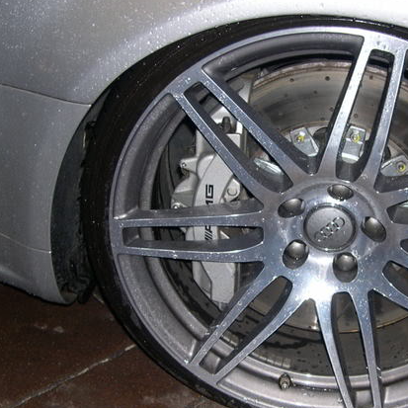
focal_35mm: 65
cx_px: 294
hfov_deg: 26.2
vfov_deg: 26.4
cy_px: 259
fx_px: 867
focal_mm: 8
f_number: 2.8
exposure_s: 1/60
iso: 100
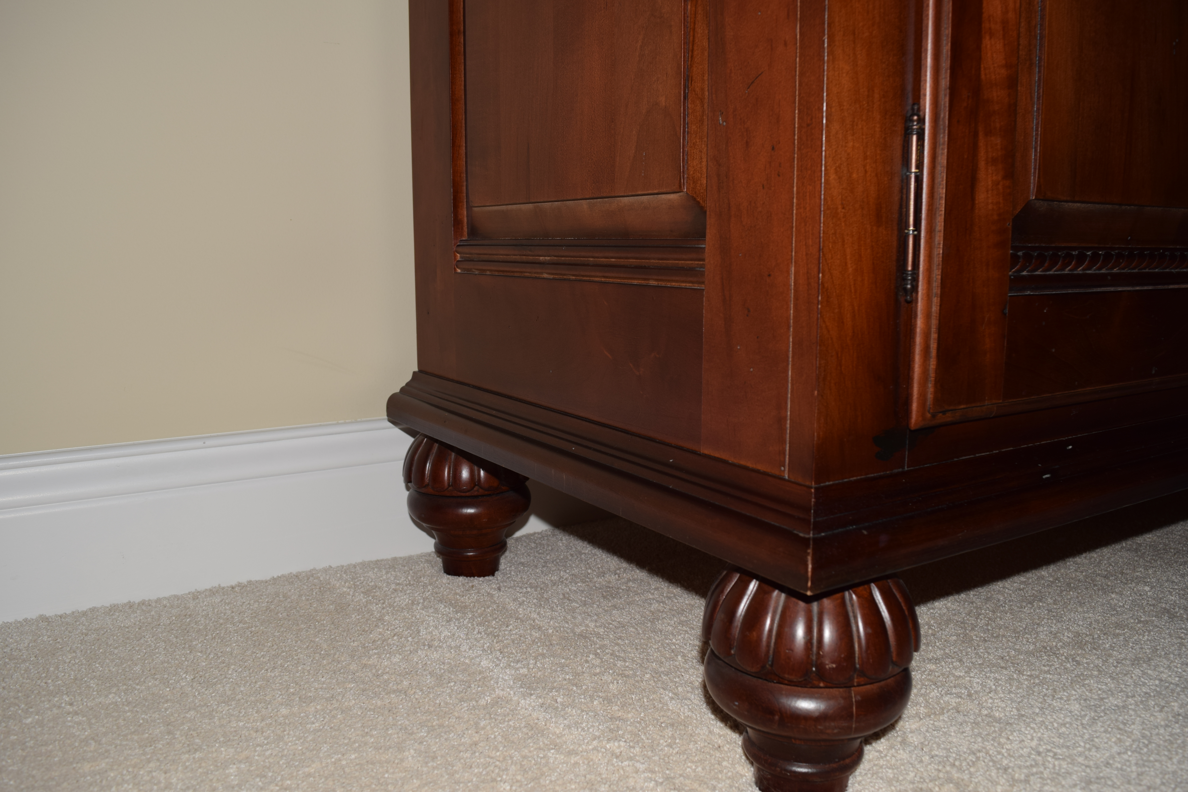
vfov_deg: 43.6
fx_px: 990
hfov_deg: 61.9
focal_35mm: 30
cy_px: 396
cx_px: 594
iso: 100
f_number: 8
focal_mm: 20
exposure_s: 1/60
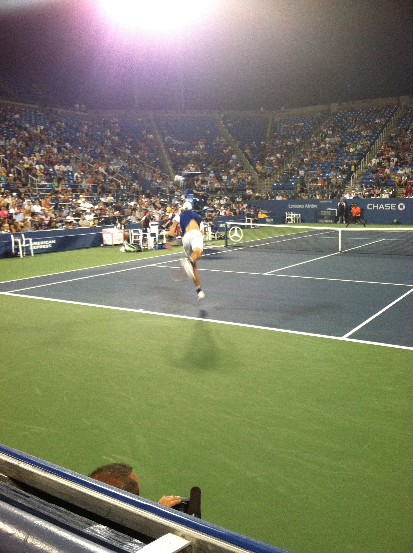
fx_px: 558
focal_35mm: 35
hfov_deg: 40.6
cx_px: 206
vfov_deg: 52.7
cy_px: 276
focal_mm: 3.85
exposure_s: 1/40
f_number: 2.8
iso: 100
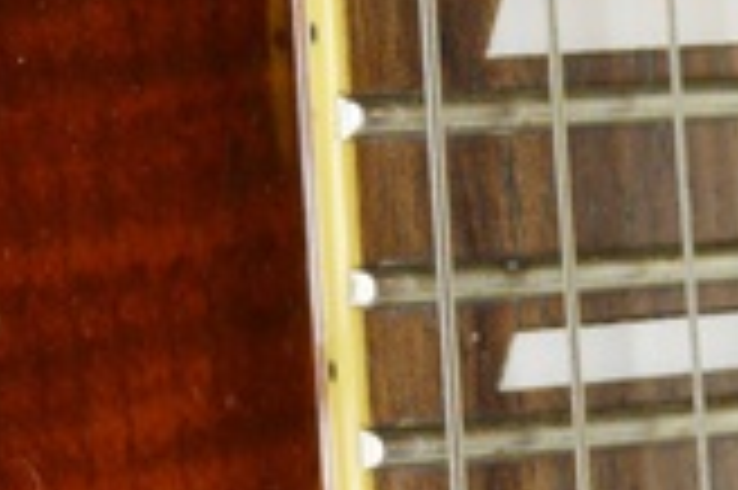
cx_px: 630
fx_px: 3379
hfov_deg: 12.4
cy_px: 279
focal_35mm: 165
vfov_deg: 8.3
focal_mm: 30
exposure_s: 1/125
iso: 400
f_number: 5.6
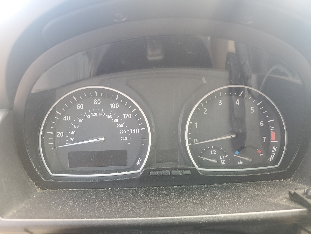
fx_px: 234
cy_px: 117
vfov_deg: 53.1
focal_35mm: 26
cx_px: 156
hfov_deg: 67.3
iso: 61
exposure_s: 1/60.2
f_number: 1.5
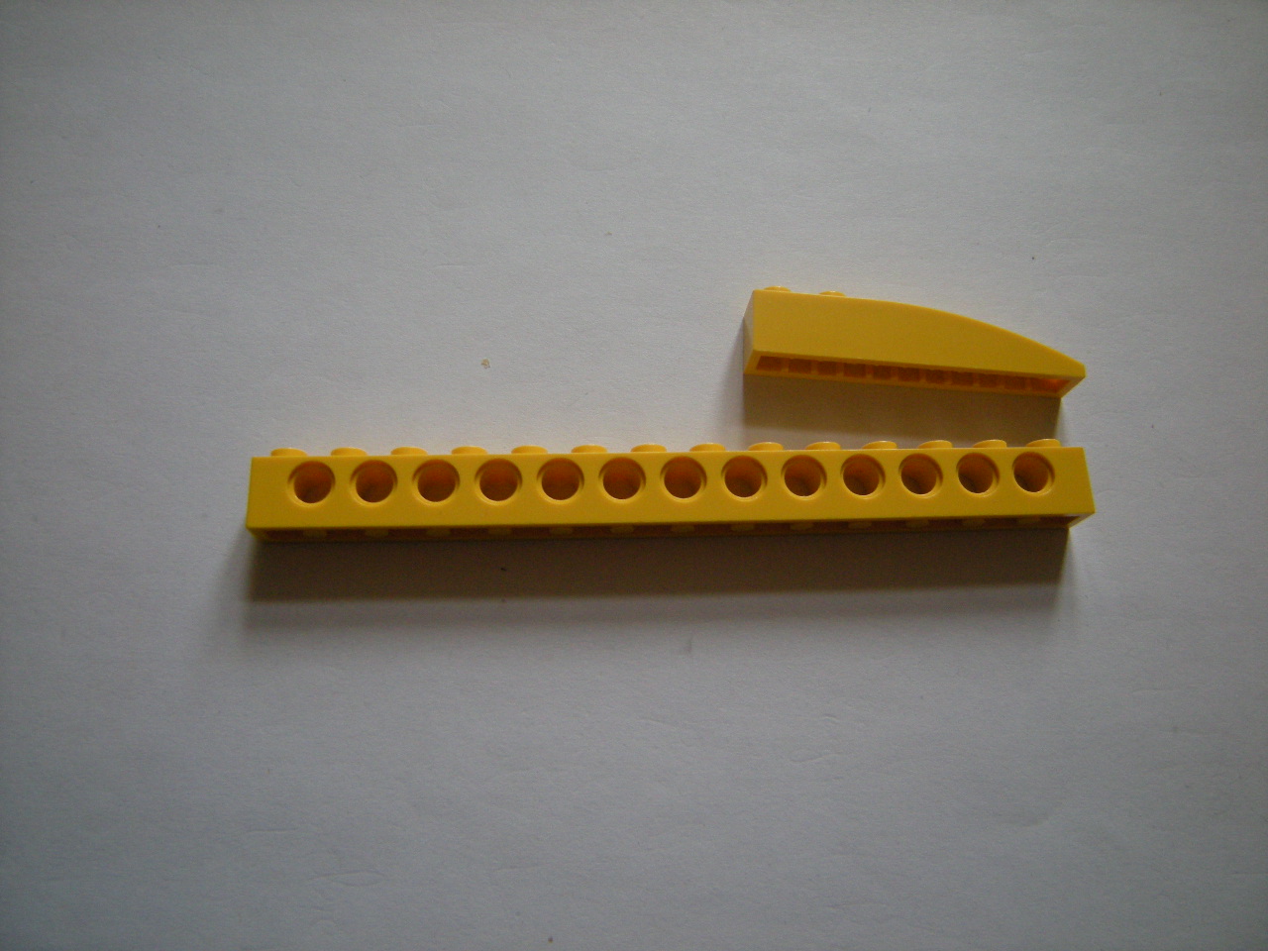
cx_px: 634
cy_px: 476
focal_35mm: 28
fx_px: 1026
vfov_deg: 49.7
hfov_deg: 63.4
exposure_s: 1/60
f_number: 2.8
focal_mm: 4.7
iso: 244
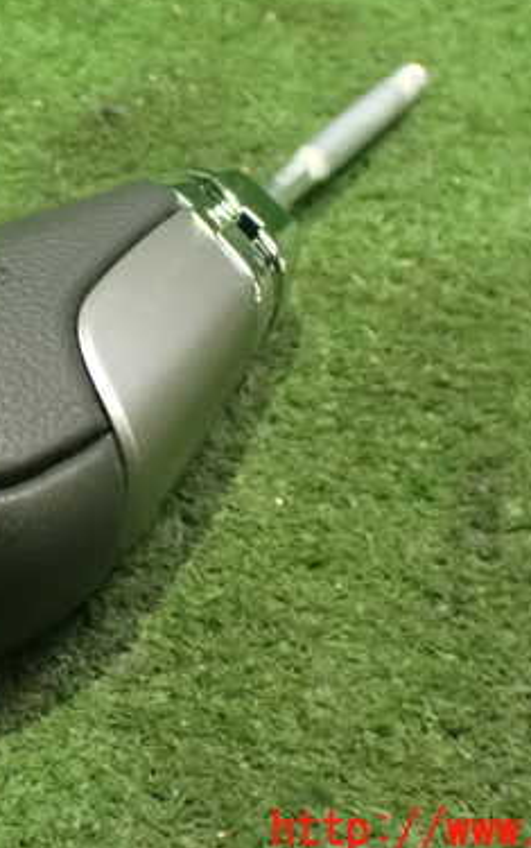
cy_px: 351
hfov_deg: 21.1
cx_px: 104
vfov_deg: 33.4
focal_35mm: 61
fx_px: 1410
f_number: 2.5
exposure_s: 1/30
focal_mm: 6.37
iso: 1600
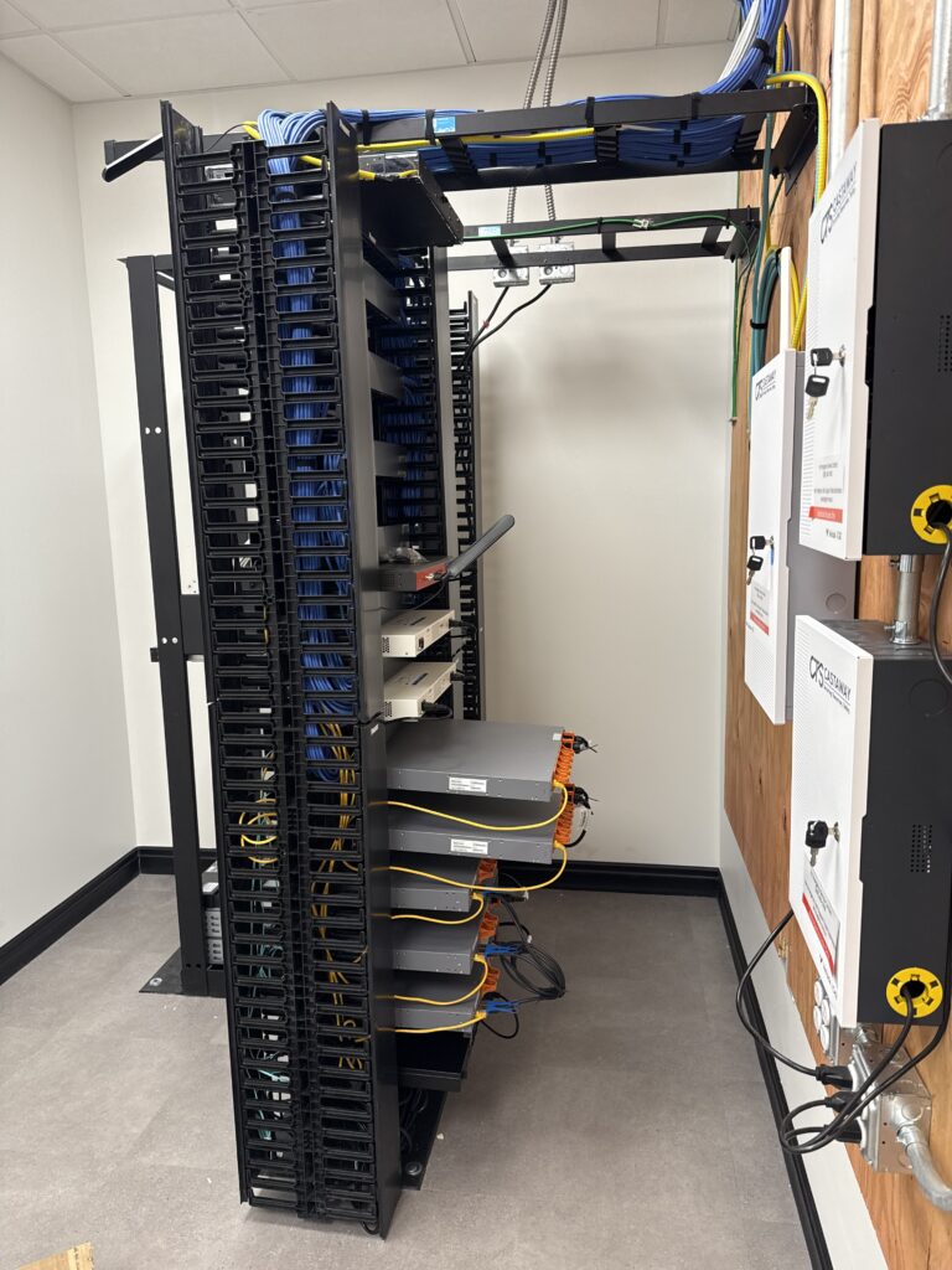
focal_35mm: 24
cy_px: 635
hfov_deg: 56.8
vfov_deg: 71.6
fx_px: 880
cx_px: 476
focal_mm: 6.76
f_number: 1.78
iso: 125
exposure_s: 1/60
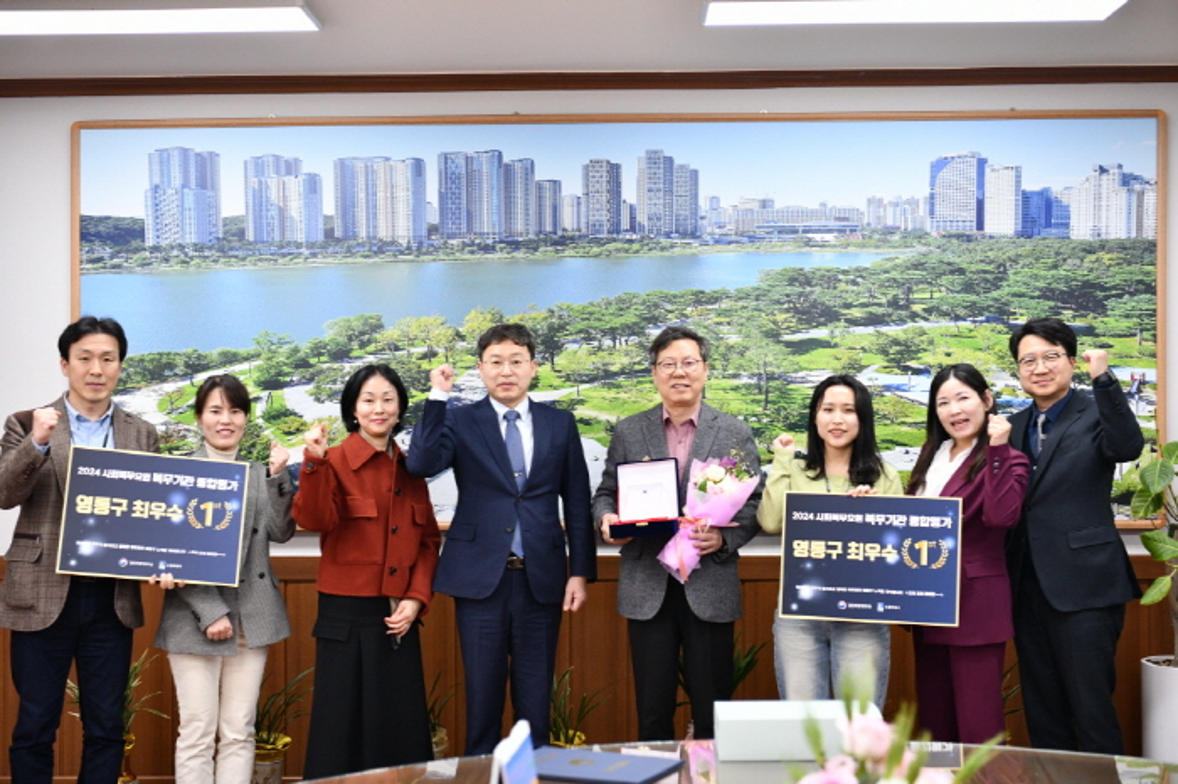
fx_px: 1570
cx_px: 589
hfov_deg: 41.1
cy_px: 392
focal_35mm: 48
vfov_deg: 28.0
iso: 1250
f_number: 3.5
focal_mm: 48
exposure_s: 1/200
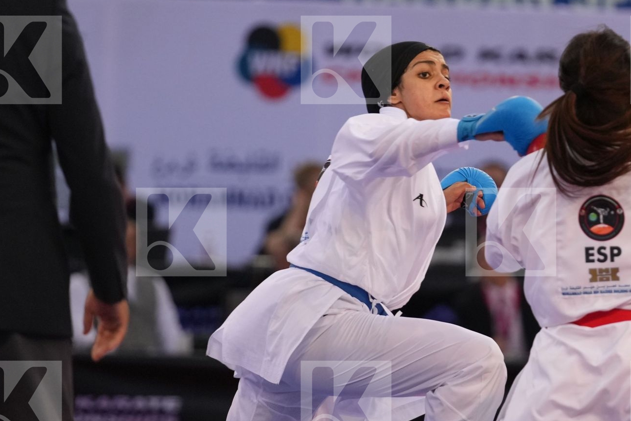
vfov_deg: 3.3
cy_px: 232
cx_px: 346
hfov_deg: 5.0
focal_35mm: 416
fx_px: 7290
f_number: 2.8
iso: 2000
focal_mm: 200
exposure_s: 1/1000
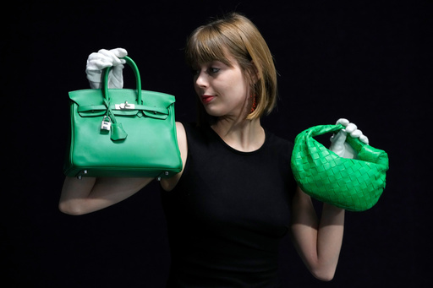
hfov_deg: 21.5
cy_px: 144
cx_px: 216
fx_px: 1142
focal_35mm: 95
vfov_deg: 14.4
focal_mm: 95
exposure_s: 1/200
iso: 3200
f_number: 4
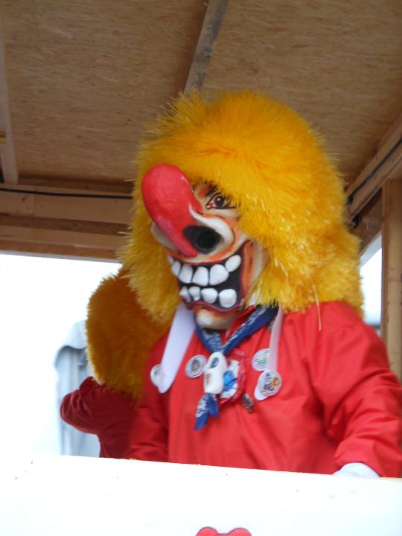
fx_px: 1347
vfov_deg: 22.5
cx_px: 201
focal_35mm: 87
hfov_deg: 17.0
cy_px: 268
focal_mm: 15.5
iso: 200
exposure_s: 1/30
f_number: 4.6
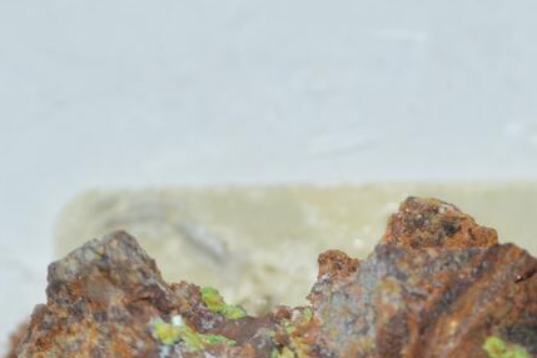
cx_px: 448
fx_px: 3587
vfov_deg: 5.7
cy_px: 442
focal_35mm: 240
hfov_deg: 8.5
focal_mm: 55
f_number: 8
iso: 100
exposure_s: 1/60
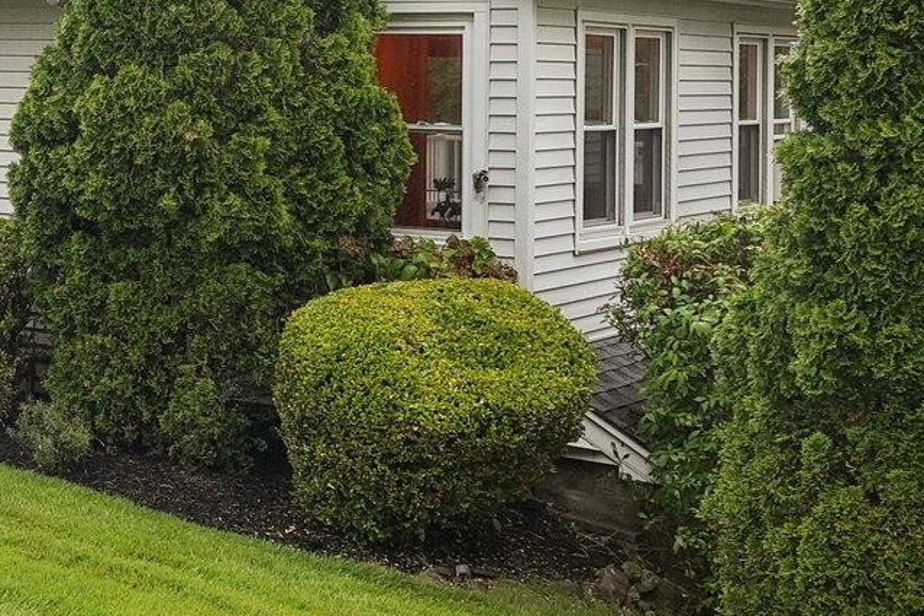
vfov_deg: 17.4
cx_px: -229
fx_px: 1976
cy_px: 50
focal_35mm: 77
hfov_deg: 23.7
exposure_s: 1/20
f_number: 8
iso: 400
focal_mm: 16
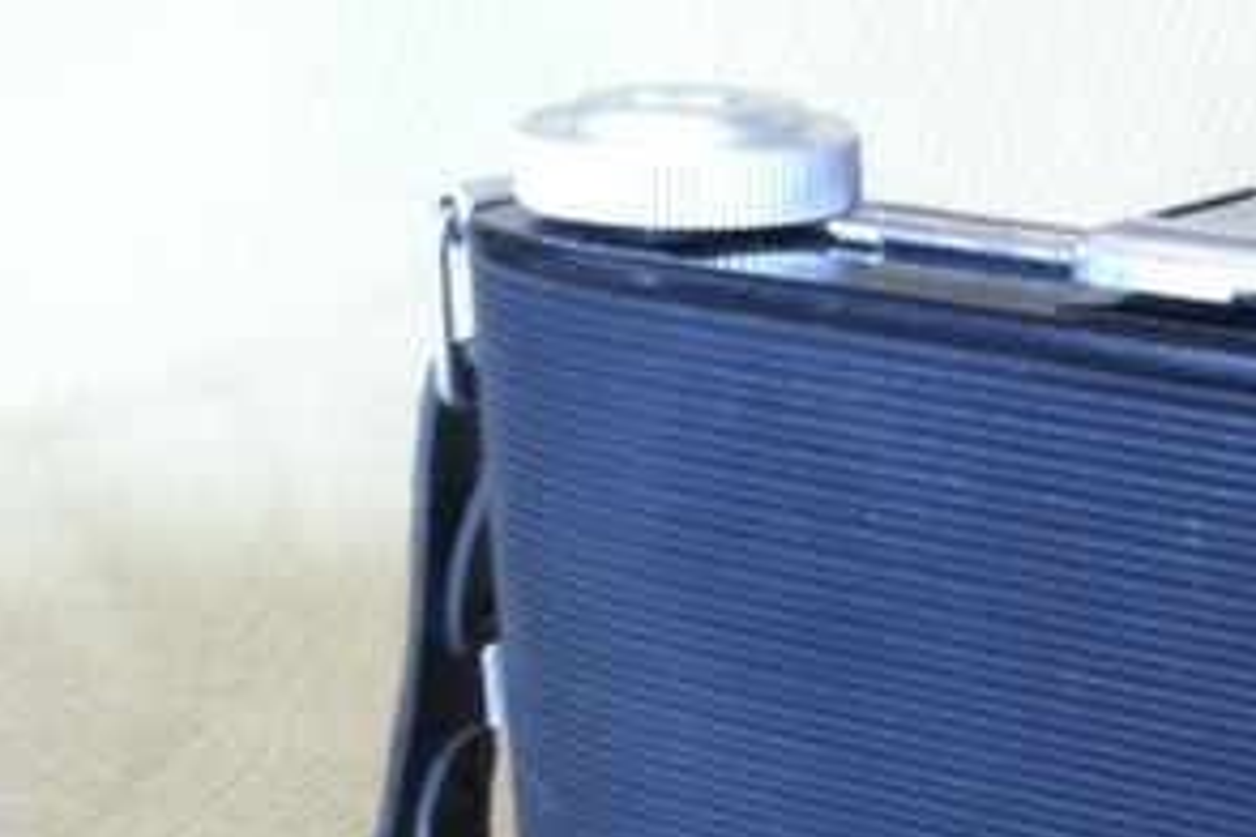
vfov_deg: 17.0
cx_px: 1363
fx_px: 2756
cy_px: 777
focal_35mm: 79
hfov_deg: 24.1
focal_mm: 3.85
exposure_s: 1/15
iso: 80
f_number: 2.8
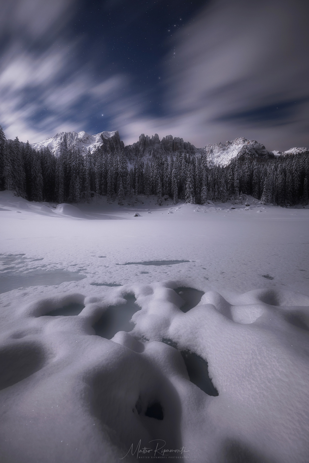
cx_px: 154
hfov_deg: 77.3
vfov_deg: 100.4
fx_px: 193
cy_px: 232
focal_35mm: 15
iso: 200
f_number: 4
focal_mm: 10
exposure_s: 40
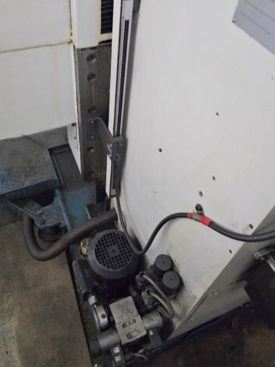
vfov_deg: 61.4
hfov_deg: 48.1
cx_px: 120
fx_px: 307
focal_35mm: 29
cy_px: 157
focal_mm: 6.3
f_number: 1.7
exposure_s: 1/24
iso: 1600
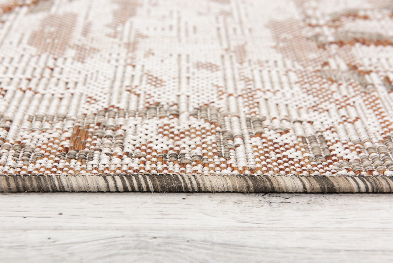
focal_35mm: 71
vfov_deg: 19.2
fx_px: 775
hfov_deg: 28.4
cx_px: 196
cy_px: 130
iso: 125
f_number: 9
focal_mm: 70
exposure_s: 1/80
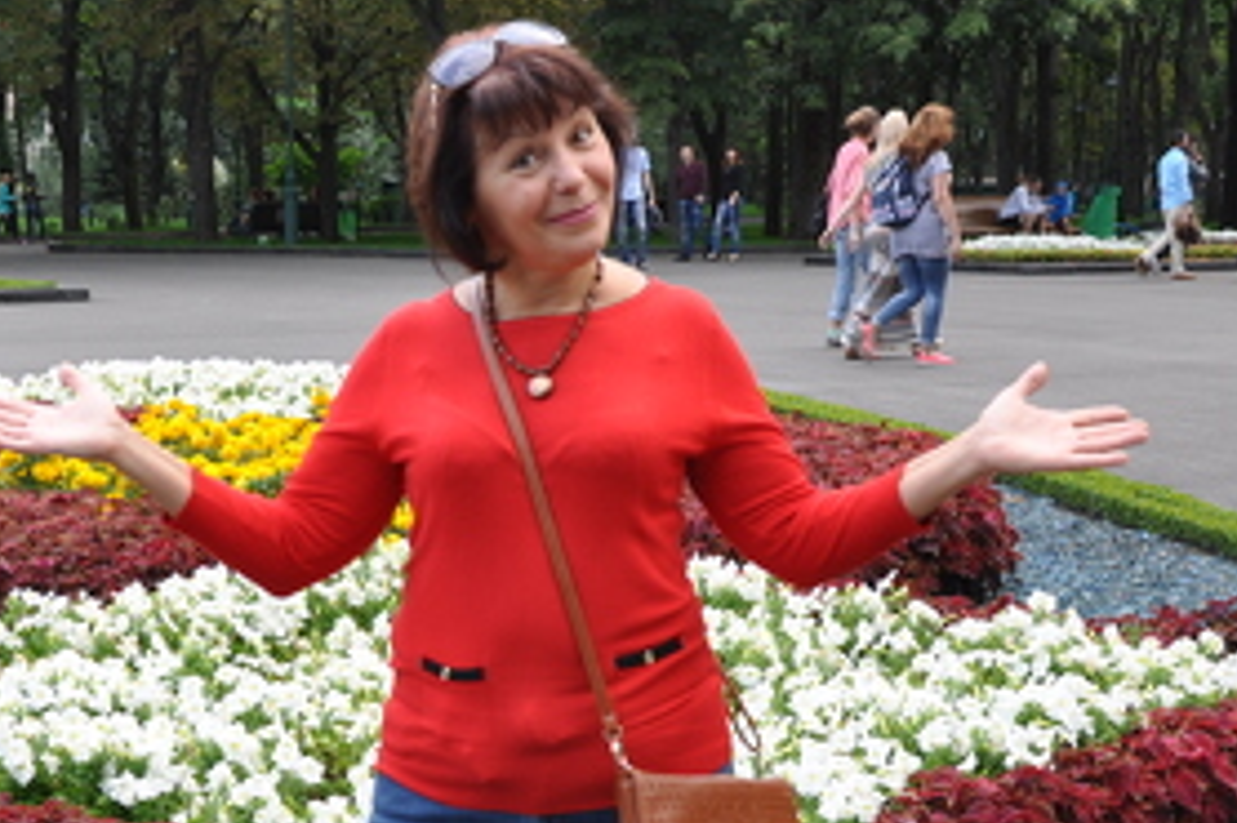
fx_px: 2338
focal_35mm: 68
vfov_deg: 19.7
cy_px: 714
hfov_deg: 29.2
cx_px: 320
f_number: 5.6
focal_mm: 21
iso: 200
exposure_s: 1/125
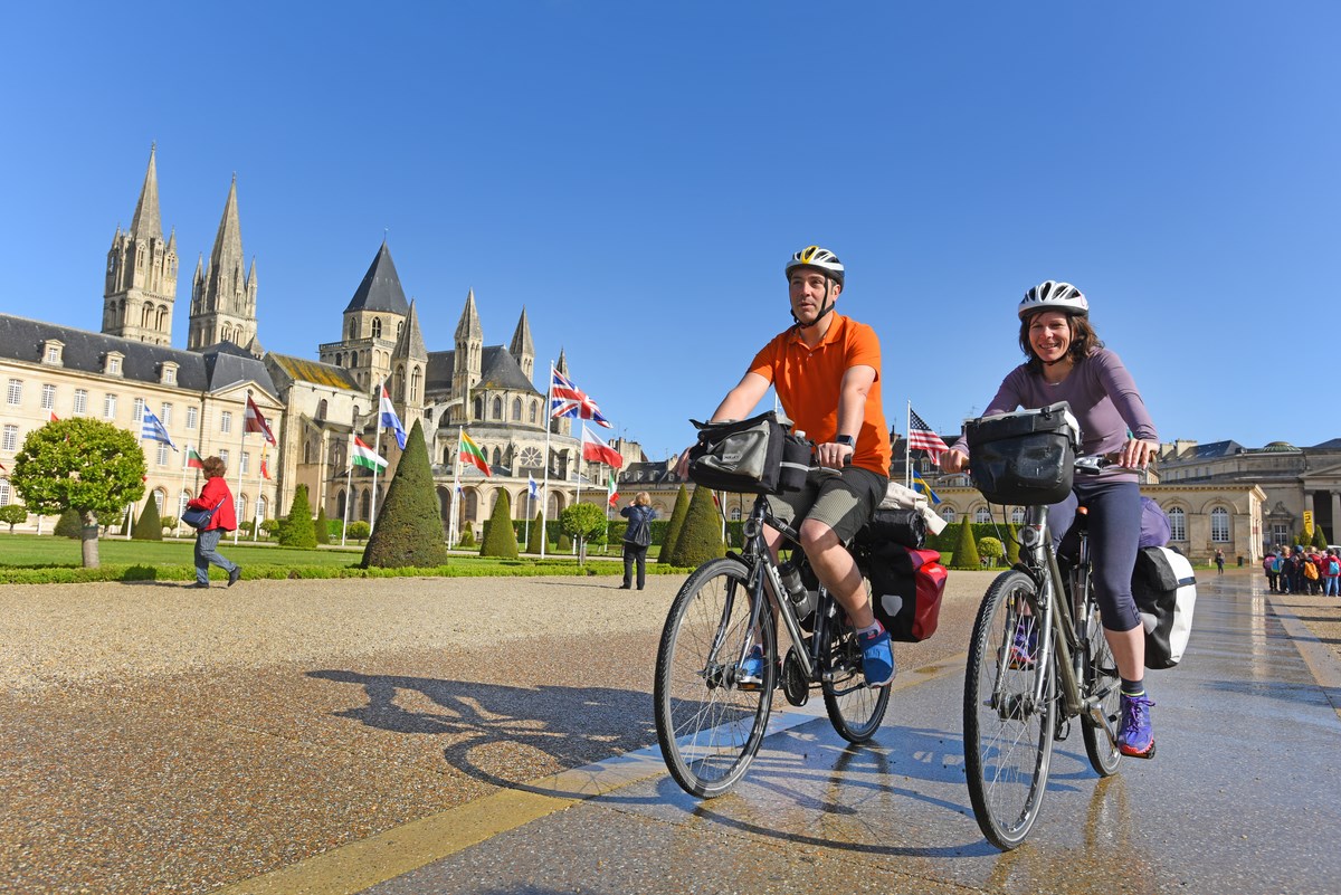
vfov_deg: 51.3
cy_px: 448
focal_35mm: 25
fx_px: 932
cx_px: 670
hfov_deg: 71.5
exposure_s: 1/500
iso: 100
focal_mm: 25
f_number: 6.3
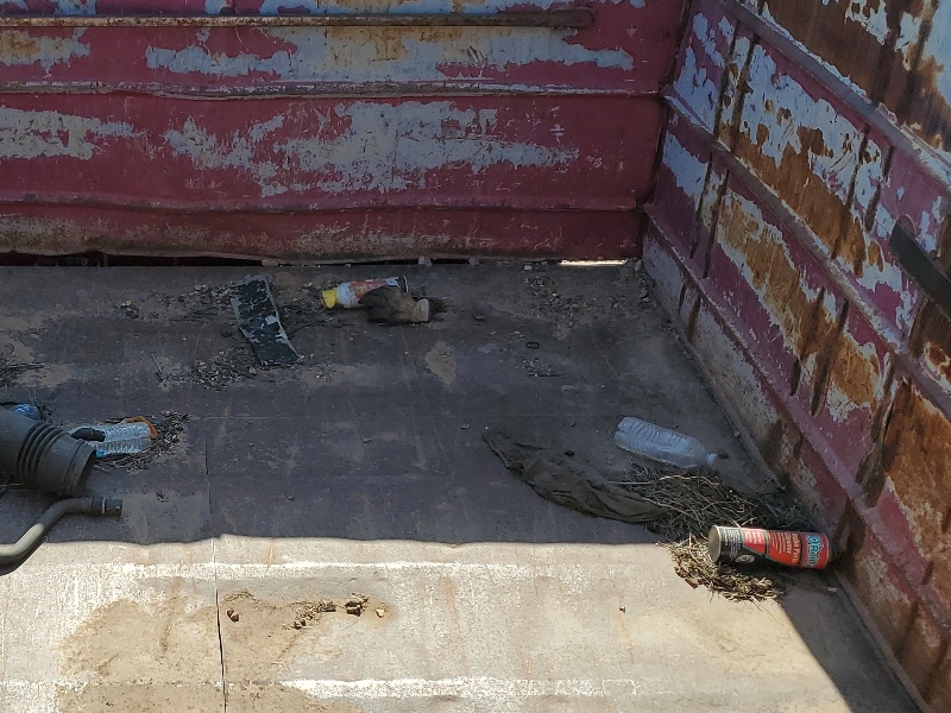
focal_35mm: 52
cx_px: 180
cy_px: 454
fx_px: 1429
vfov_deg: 27.9
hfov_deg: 35.5
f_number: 1.5
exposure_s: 1/2500
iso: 50
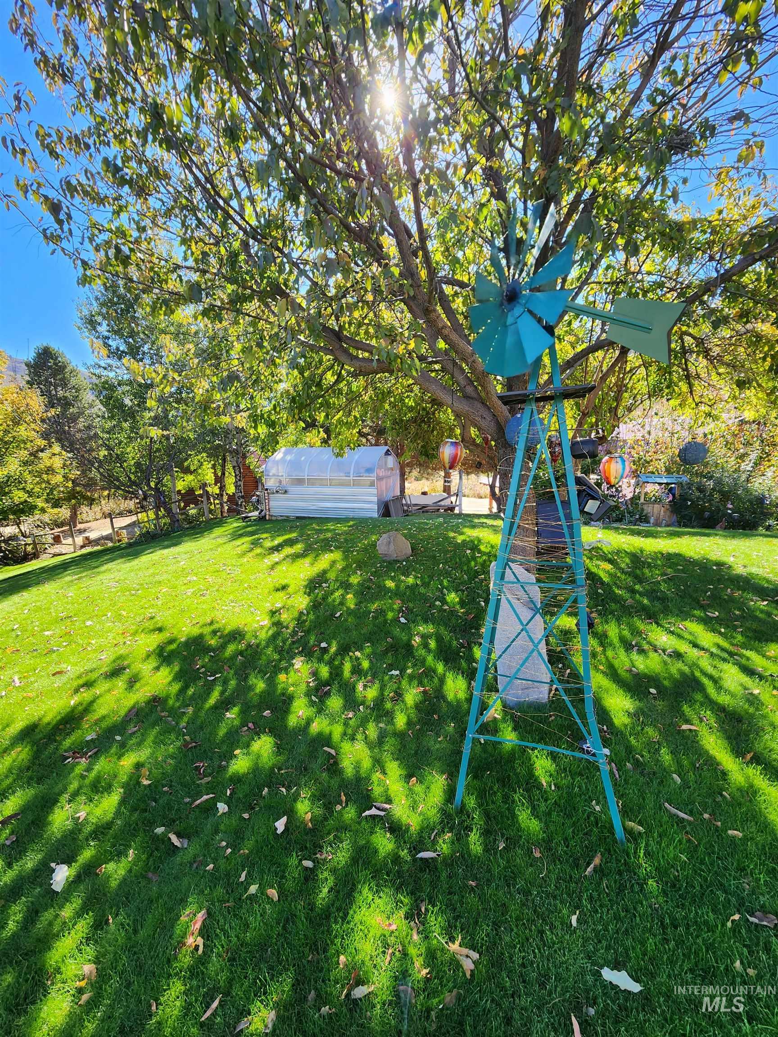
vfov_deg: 106.2
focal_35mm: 13
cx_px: 389
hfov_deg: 89.9
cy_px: 518
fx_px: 390
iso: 50
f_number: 2.2
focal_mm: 2.2
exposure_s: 1/359
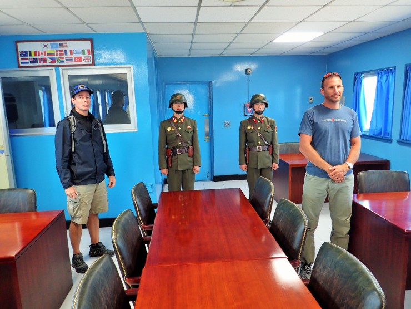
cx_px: 206
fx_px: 297
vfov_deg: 54.9
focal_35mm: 25
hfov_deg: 69.4
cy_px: 154
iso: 200
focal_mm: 4.5
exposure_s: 1/60
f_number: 2
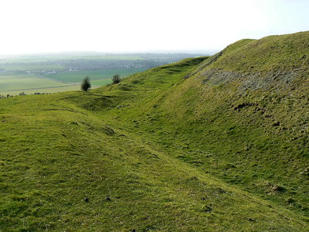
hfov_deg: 51.4
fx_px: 321
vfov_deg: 39.7
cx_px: 154
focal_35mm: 36
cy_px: 116
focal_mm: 6
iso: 80
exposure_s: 1/250
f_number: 5.6
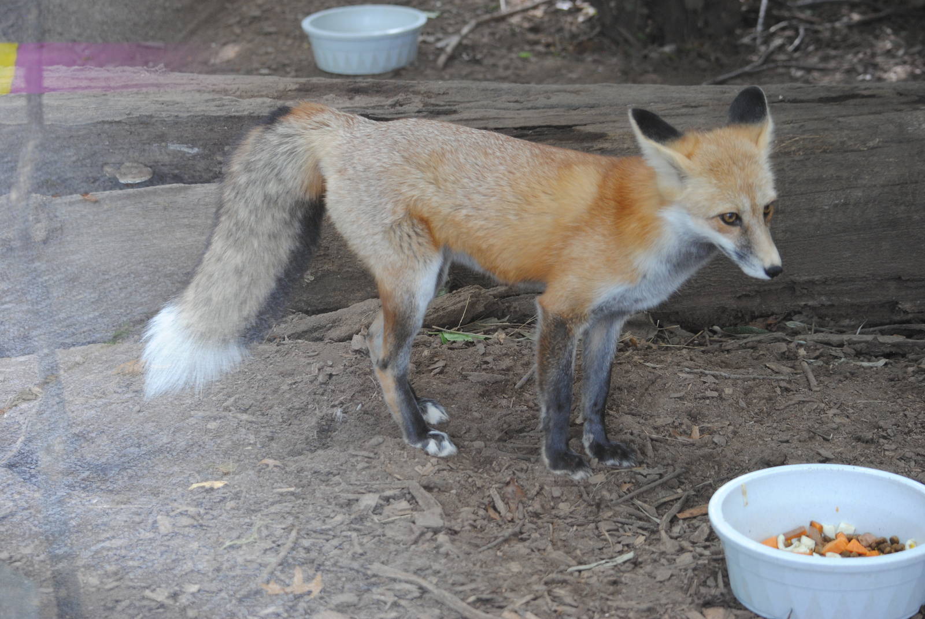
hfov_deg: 20.9
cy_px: 310
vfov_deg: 14.1
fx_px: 2508
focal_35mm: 98
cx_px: 462
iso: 400
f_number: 4.5
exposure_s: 1/40
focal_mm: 65
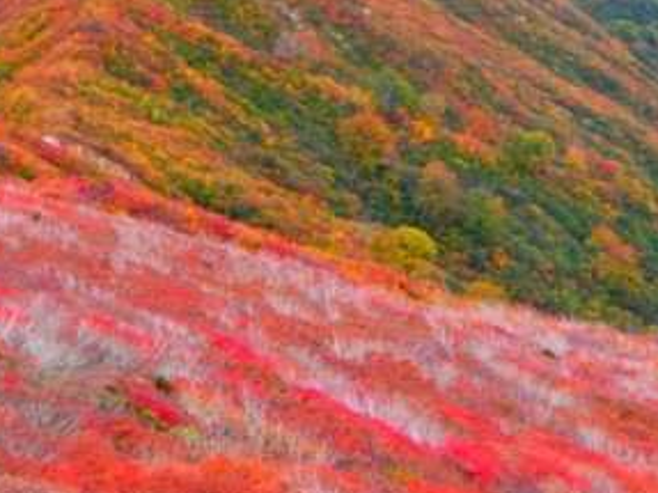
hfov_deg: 12.2
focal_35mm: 159
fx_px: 3021
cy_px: 390
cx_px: 738
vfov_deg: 9.3
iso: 200
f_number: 5.1
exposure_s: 1/80
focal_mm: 10.1
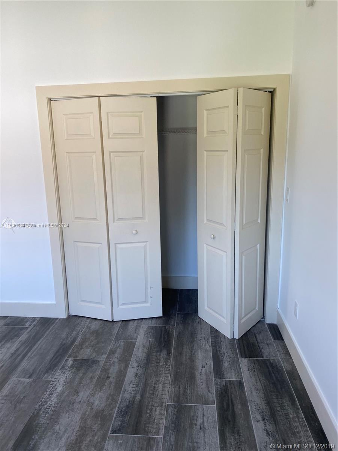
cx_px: 169
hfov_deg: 53.1
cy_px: 226
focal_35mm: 26
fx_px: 338
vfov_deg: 67.3
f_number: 1.8
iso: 50
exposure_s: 1/120
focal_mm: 4.25
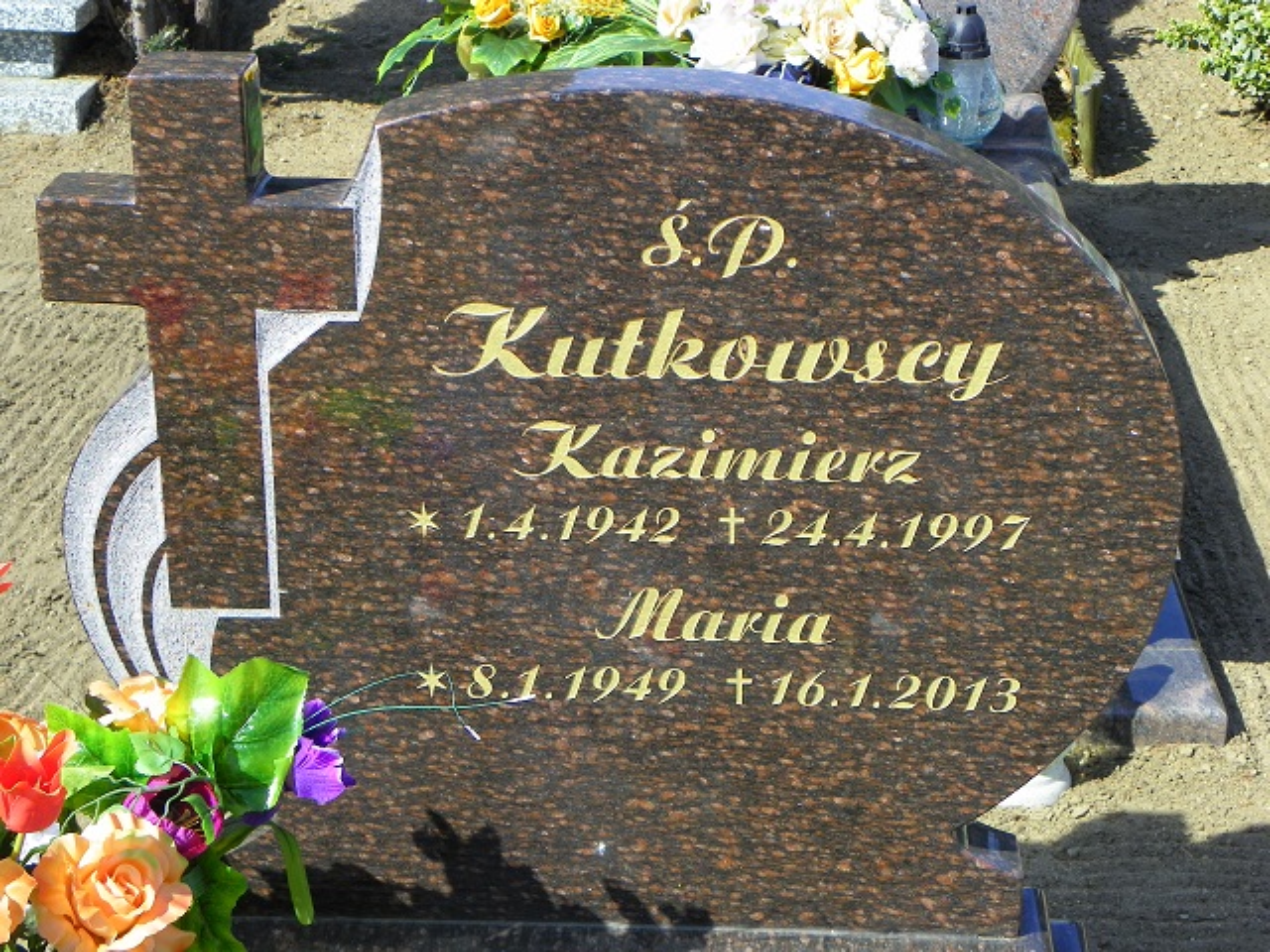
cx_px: 635
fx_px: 2678
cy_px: 476
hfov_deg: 26.7
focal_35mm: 73
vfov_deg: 20.2
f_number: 4
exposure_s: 1/250
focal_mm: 13
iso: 64
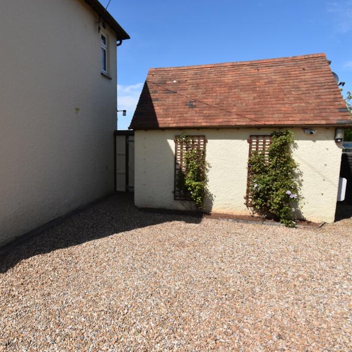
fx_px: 257
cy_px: 175
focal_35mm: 22
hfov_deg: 67.1
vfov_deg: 68.8
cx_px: 119
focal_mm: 11.5
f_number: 10
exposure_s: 1/400
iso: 200
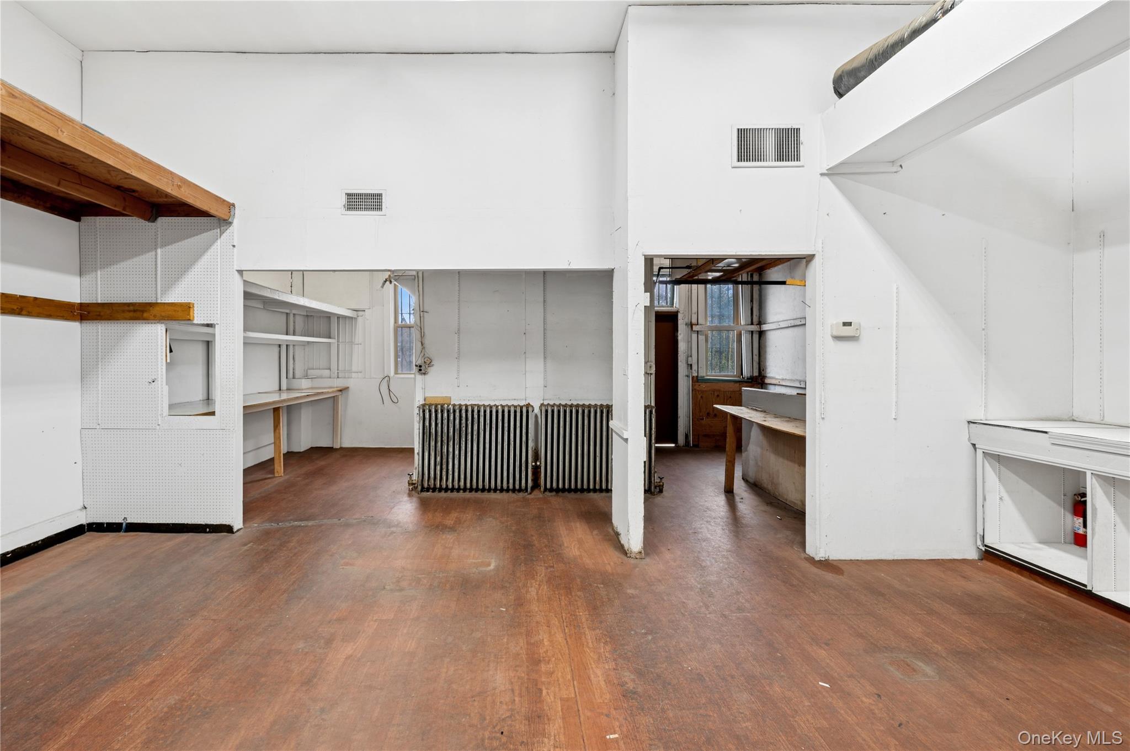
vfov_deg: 81.1
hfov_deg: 104.3
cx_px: 565
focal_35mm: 14
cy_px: 376
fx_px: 439
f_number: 11
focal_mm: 14
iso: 200
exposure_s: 1/6
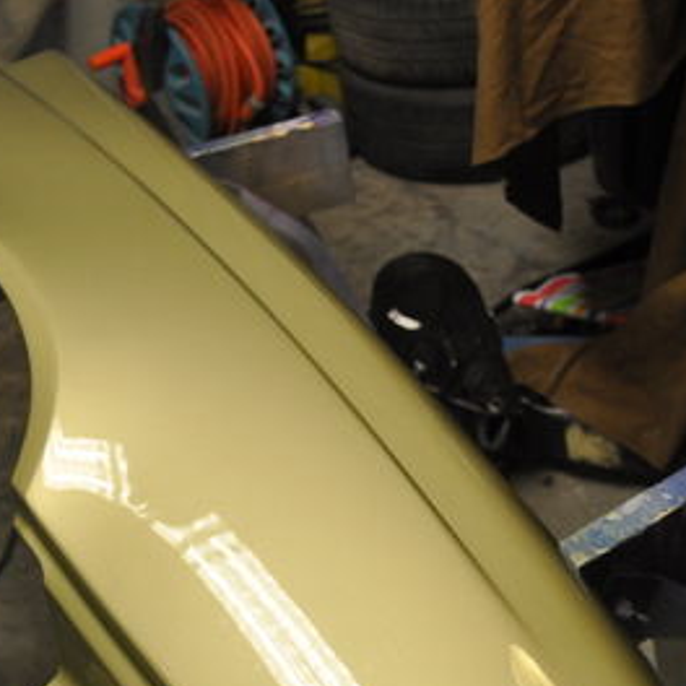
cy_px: 425
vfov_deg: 25.3
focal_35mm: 68
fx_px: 1525
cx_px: 210
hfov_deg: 25.2
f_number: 4
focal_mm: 22
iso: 400
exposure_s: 1/60
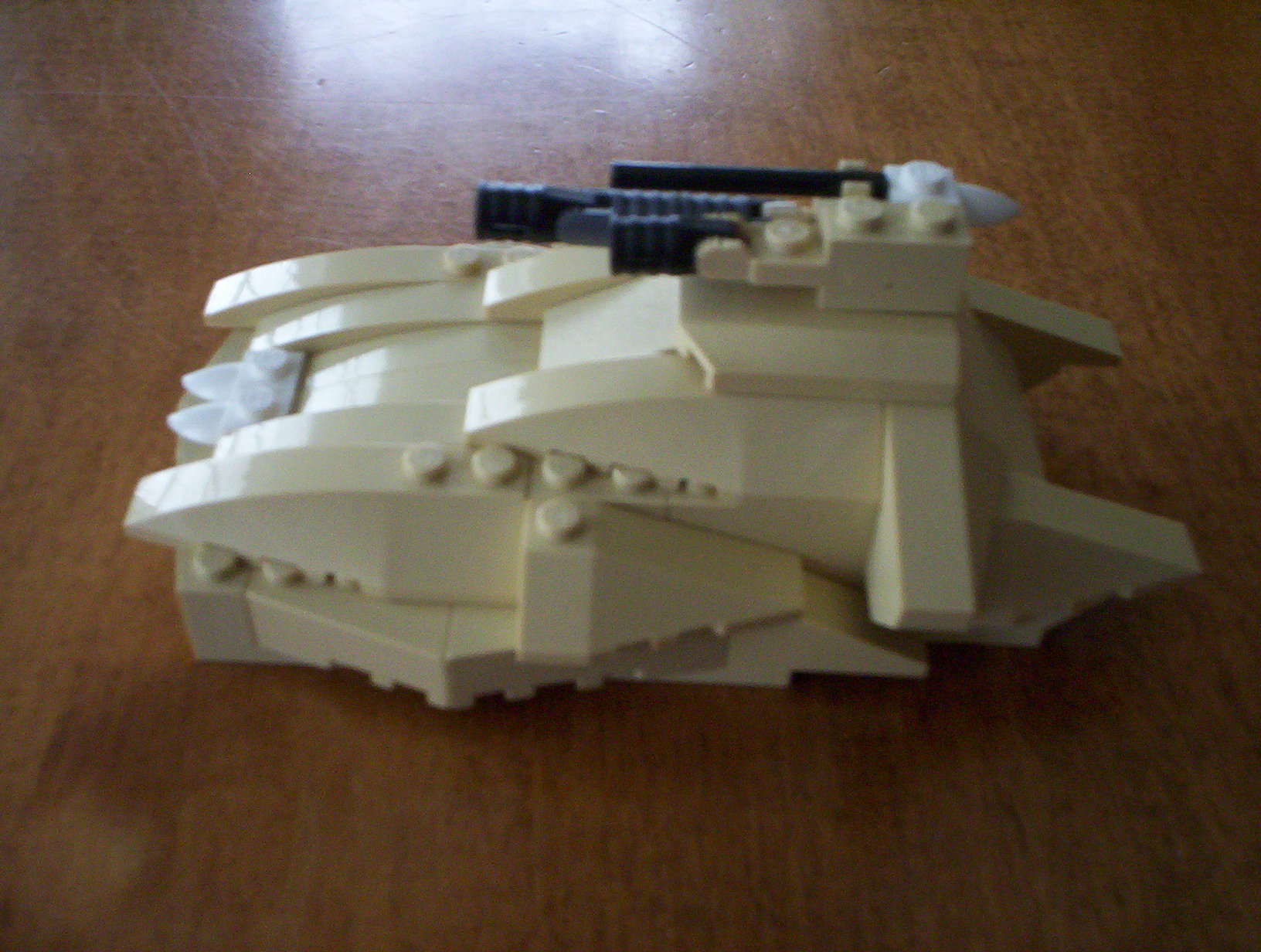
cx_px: 630
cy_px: 476
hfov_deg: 48.9
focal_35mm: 38
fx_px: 1388
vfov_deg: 37.9
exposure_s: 1/8
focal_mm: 4.99
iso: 200
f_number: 4.5
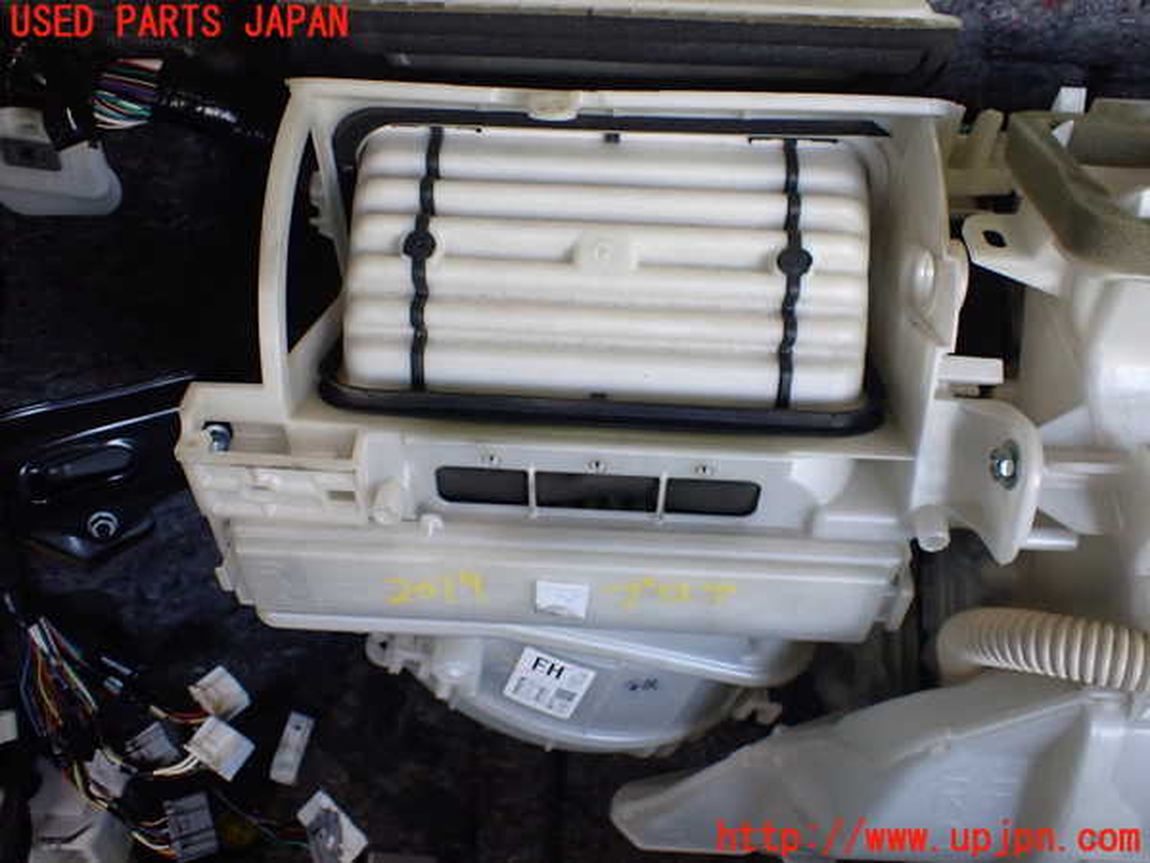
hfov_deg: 60.0
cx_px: 575
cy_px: 432
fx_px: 997
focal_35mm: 30
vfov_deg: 46.8
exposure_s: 1/125
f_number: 2.3
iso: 400
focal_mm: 5.4
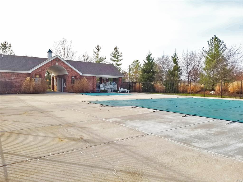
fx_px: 183
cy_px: 91
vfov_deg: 53.1
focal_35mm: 26
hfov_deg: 67.3
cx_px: 122
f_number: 1.7
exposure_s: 1/1000
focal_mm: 4.3
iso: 50
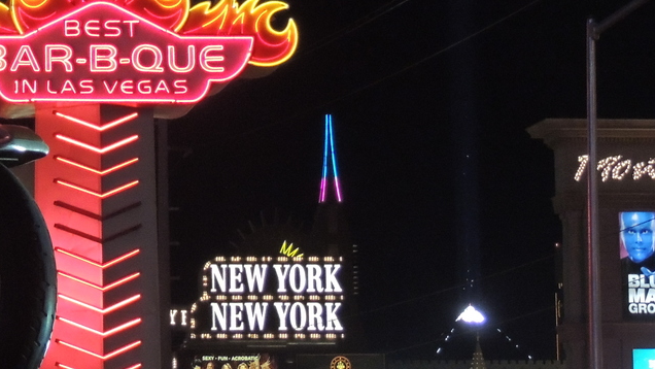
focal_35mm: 296
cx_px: 23
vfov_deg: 4.1
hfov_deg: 7.3
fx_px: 5142
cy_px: -33
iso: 720
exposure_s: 1/30
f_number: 4.3
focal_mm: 24
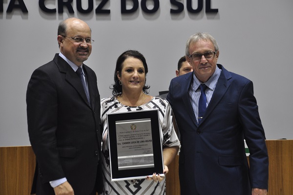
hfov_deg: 15.2
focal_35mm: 135
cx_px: 146
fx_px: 1097
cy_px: 98
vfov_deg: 10.1
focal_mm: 90
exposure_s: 1/60
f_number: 5.6
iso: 720
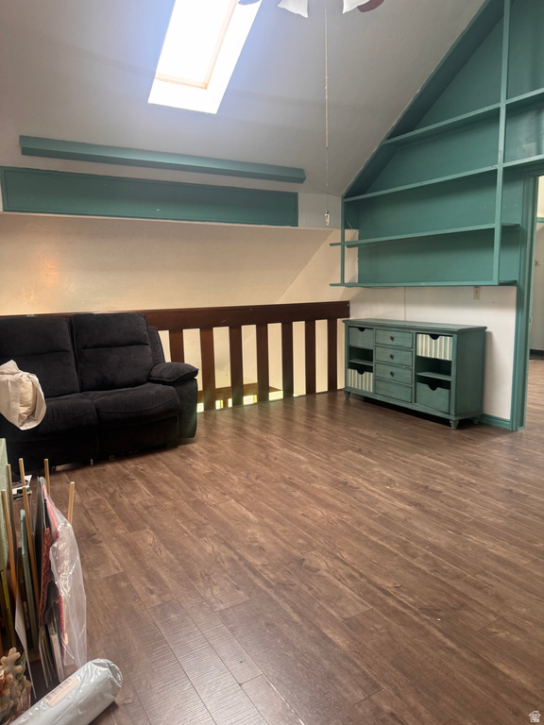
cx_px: 272
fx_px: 503
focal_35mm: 24
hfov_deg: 56.8
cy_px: 362
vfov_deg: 71.6
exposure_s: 1/60
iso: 200
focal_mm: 6.76
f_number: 1.78
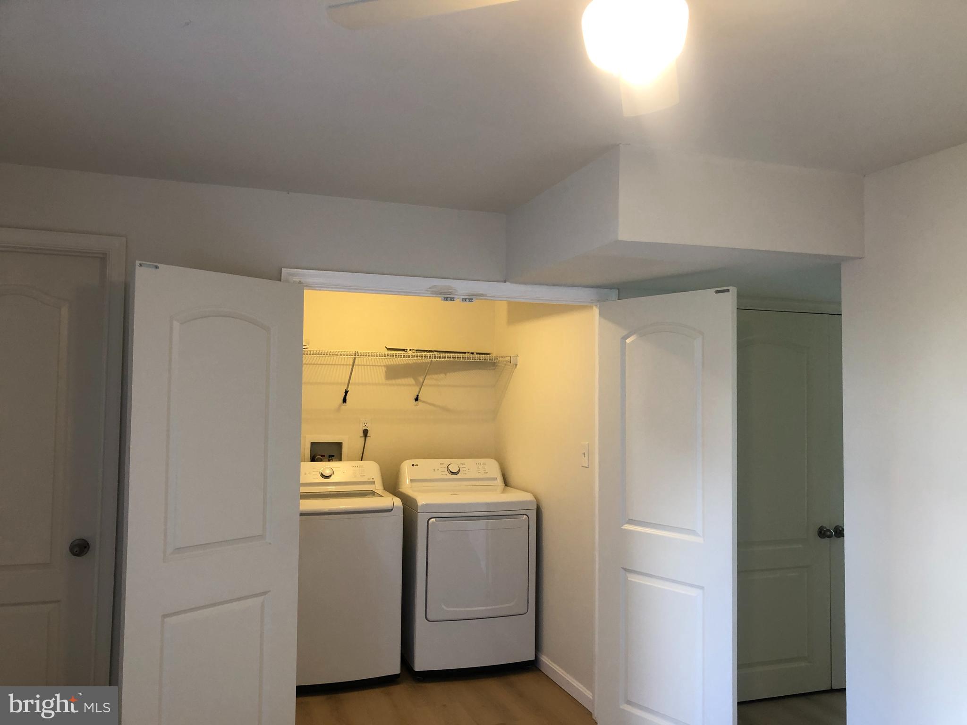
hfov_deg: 63.4
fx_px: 782
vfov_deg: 49.7
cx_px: 484
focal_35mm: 28
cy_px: 362
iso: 32
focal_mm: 3.99
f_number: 1.8
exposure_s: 1/20
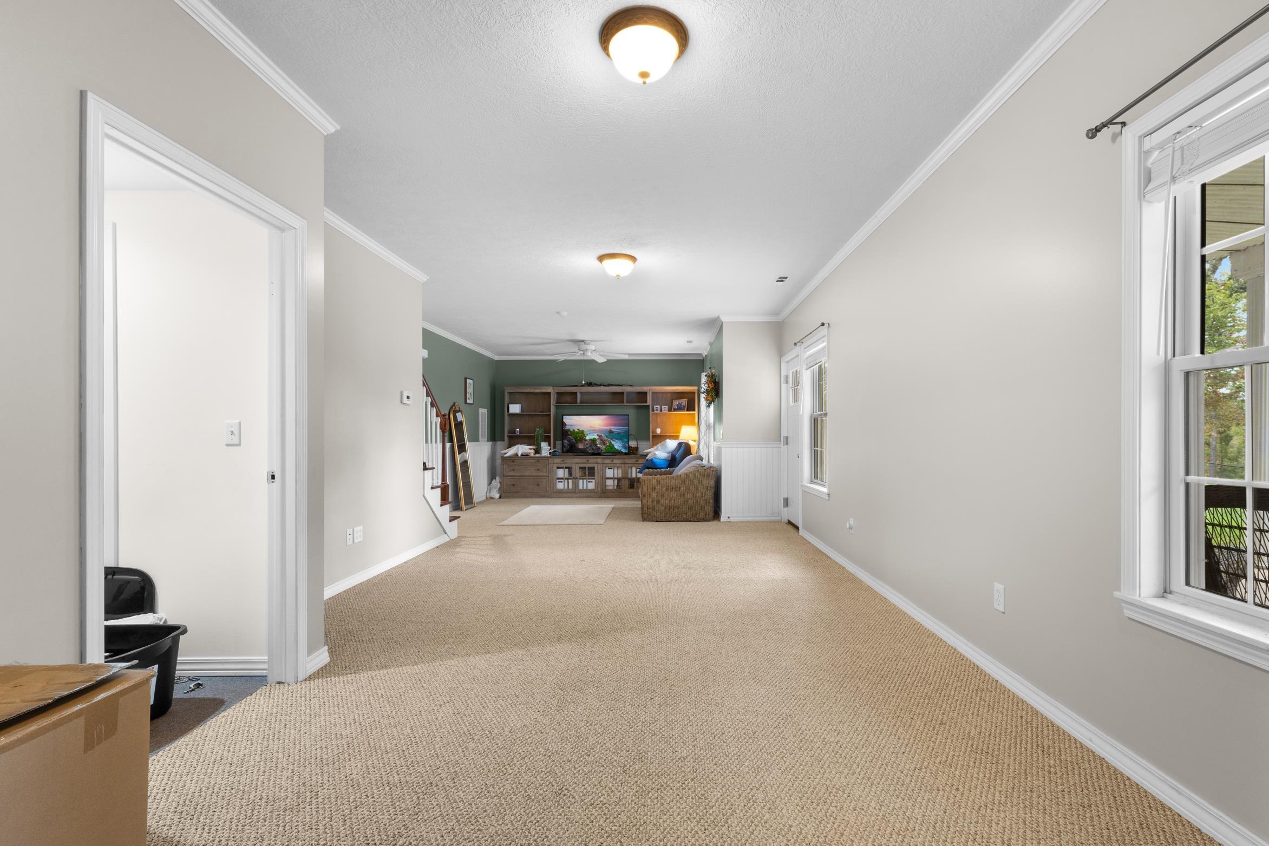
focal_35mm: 16
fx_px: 564
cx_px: 664
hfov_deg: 96.7
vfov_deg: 73.7
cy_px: 439
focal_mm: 10
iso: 200
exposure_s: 1/2.5
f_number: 9
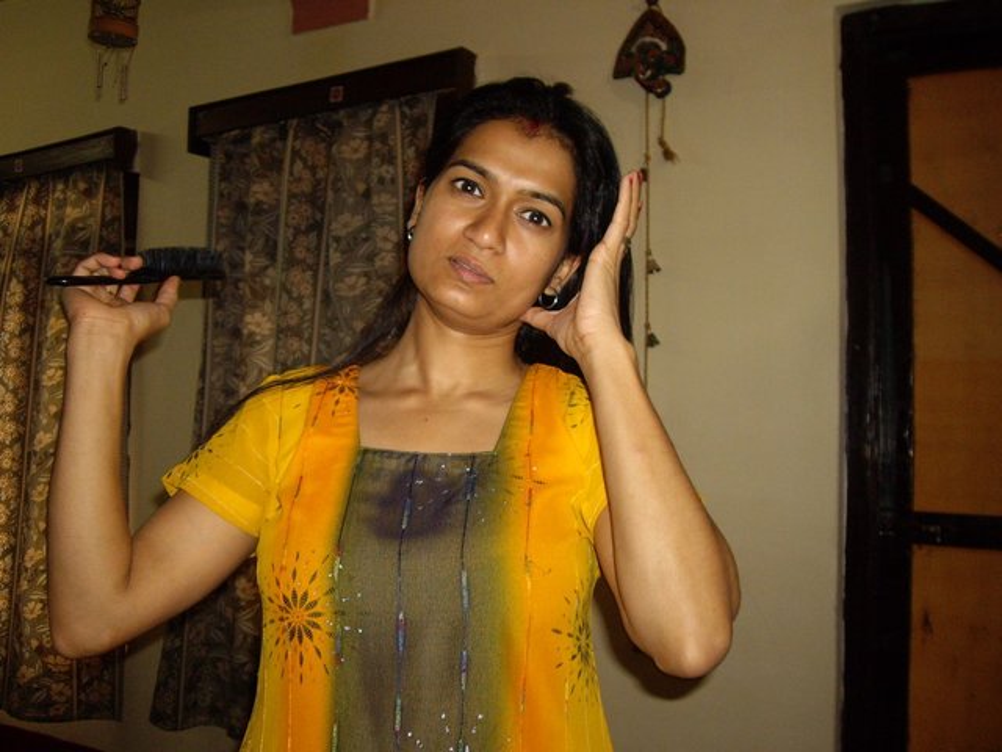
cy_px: 376
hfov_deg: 49.0
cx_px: 501
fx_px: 1100
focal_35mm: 38
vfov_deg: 37.7
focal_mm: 6.2
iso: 200
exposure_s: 1/40
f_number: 2.7
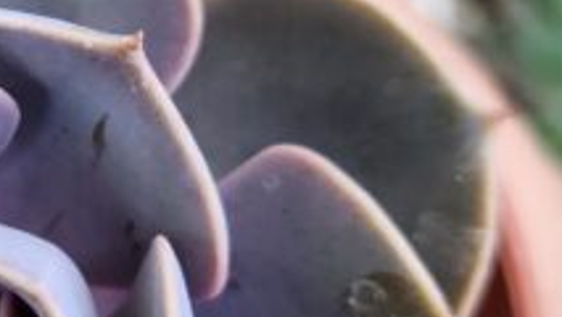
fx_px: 1401
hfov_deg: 21.4
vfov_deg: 12.9
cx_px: -66
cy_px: 145
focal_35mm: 94
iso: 250
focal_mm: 5.4
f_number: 1.8
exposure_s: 1/120
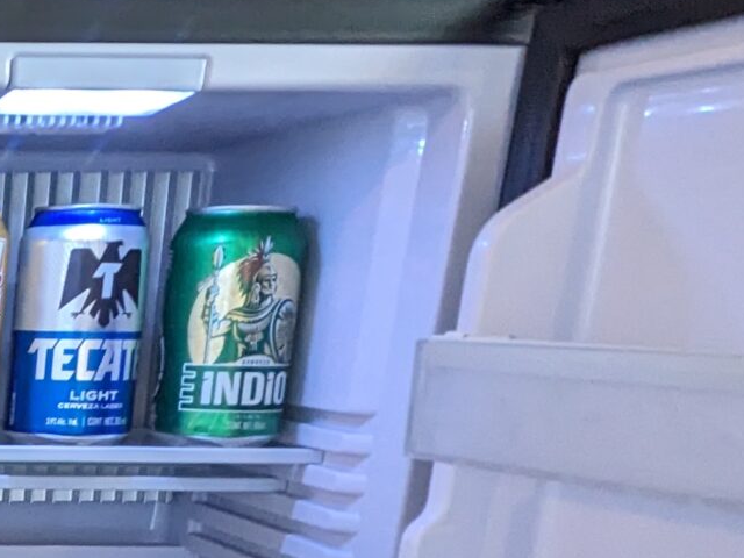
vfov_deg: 21.0
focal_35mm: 64
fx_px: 1376
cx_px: -421
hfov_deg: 23.2
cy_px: 709
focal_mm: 2.35
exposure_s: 1/24
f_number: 2.2
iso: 457
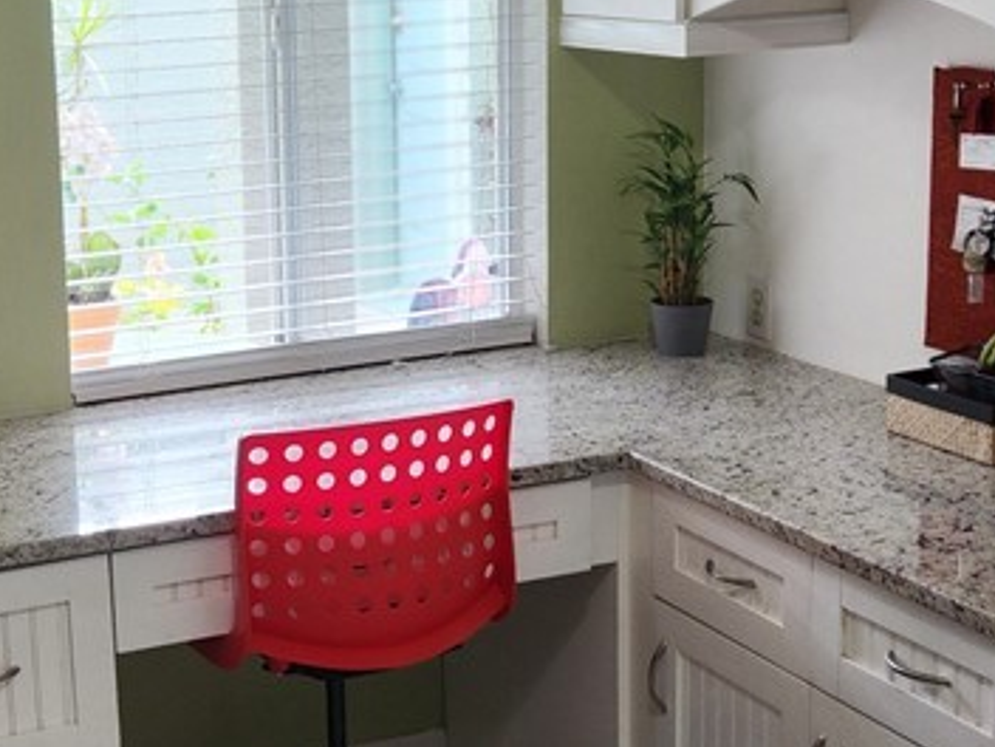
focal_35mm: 67
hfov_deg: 28.6
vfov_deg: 21.9
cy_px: 283
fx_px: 1926
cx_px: 252
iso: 160
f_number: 1.8
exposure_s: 1/120
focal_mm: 5.4
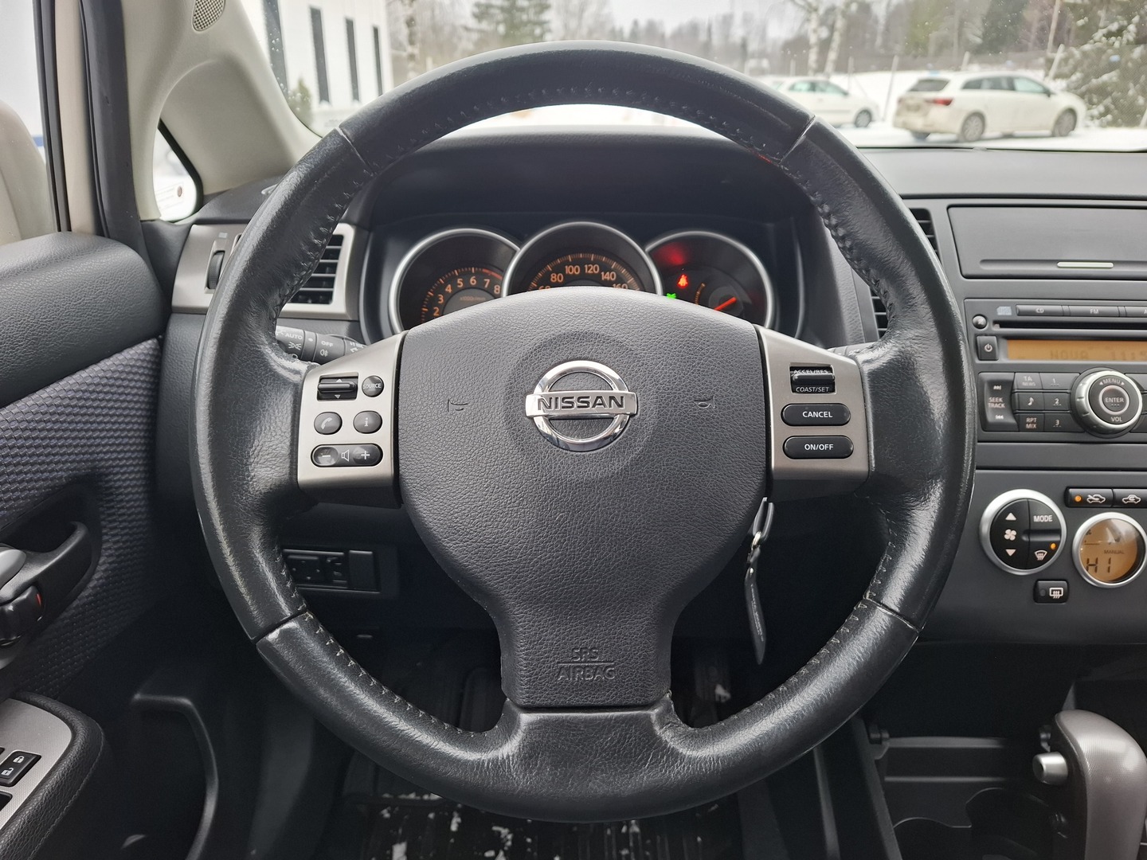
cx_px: 574
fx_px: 762
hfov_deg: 73.9
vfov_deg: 58.9
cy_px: 430
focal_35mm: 23
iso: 250
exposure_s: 1/50
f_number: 1.8
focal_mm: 5.54
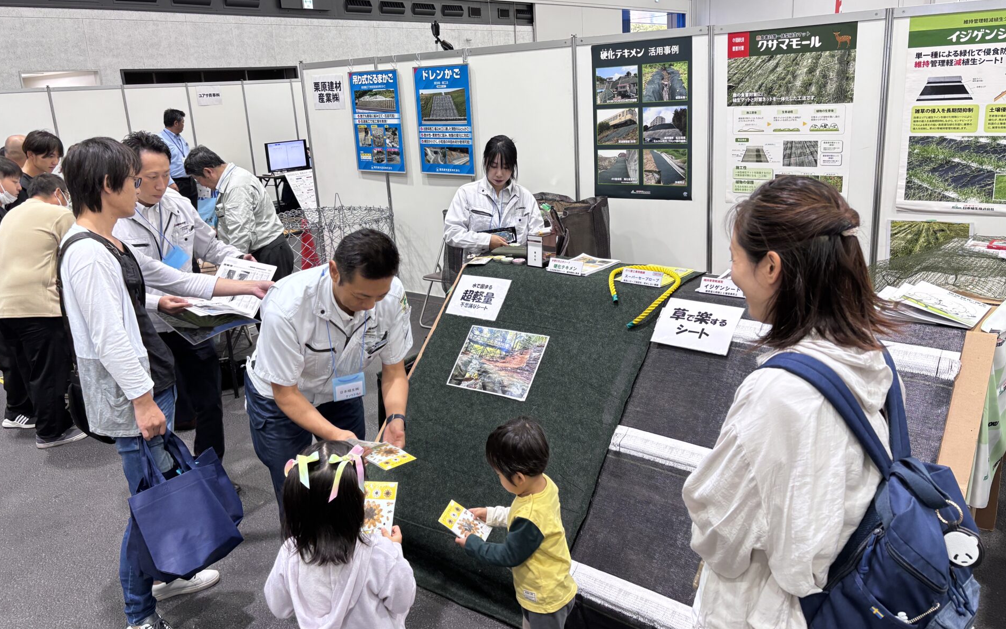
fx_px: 768
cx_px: 497
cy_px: 279
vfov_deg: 44.5
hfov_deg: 66.5
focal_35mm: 28
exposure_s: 1/75
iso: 80
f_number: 1.6
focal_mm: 5.96
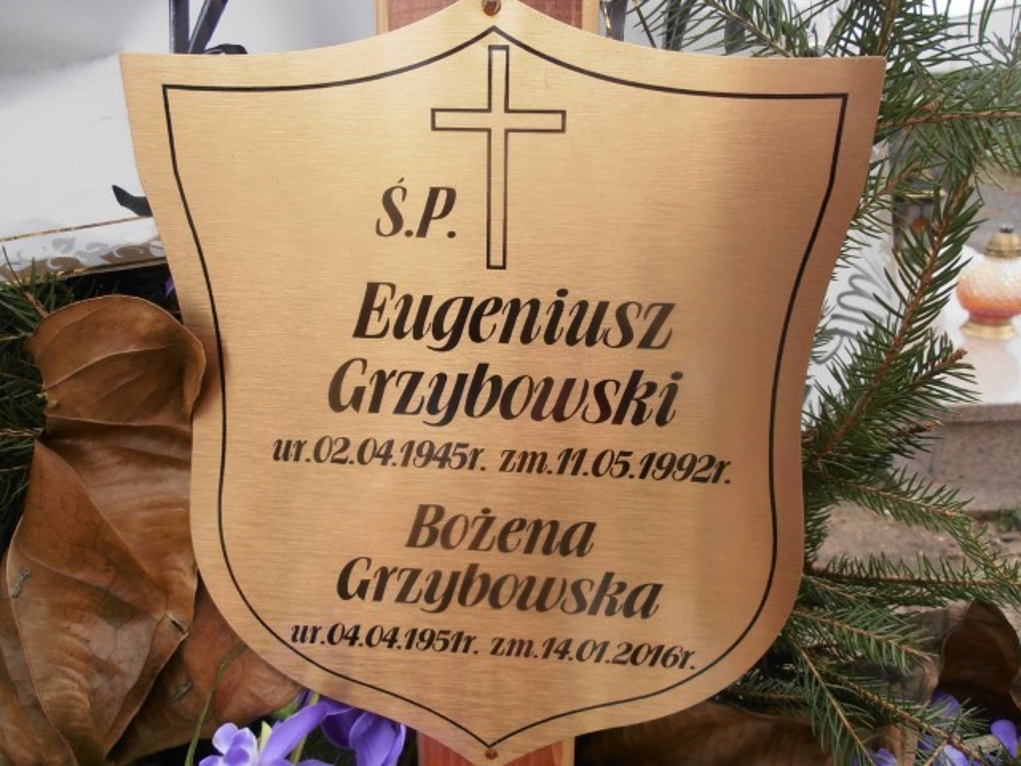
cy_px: 383
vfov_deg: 56.8
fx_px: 708
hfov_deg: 71.6
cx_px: 510
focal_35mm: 24
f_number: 3
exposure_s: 1/200
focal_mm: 4.2
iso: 80
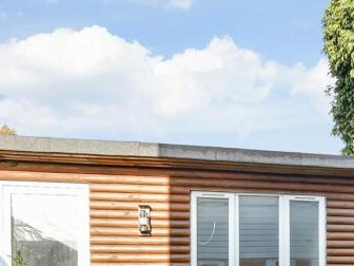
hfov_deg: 40.8
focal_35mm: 44
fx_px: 450
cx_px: 293
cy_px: 299
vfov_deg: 29.4
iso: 160
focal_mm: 10
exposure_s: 1/25
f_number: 8
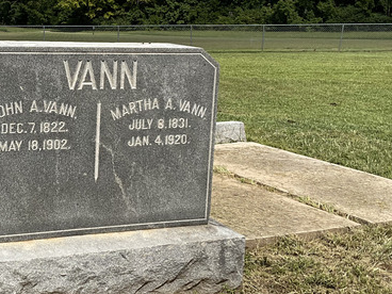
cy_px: 105
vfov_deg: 23.2
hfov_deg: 29.9
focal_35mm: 63
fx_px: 713
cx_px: 69
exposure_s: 1/2801
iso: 16
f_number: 1.8
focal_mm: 3
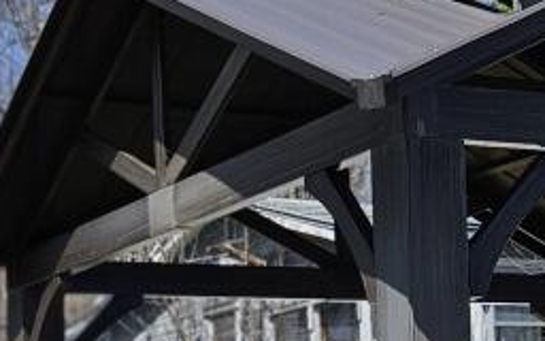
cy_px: 369
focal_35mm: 122
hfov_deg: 17.1
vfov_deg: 10.6
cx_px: 285
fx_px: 1812
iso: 25
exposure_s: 1/2820
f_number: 1.8
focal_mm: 5.4
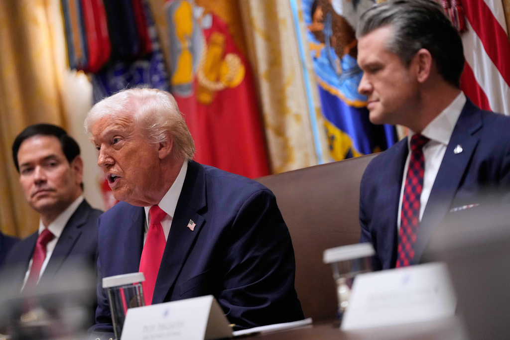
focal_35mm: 141
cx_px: 255
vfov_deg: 9.7
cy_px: 170
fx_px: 1998
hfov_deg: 14.5
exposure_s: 1/500
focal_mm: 141
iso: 5000
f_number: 2.8
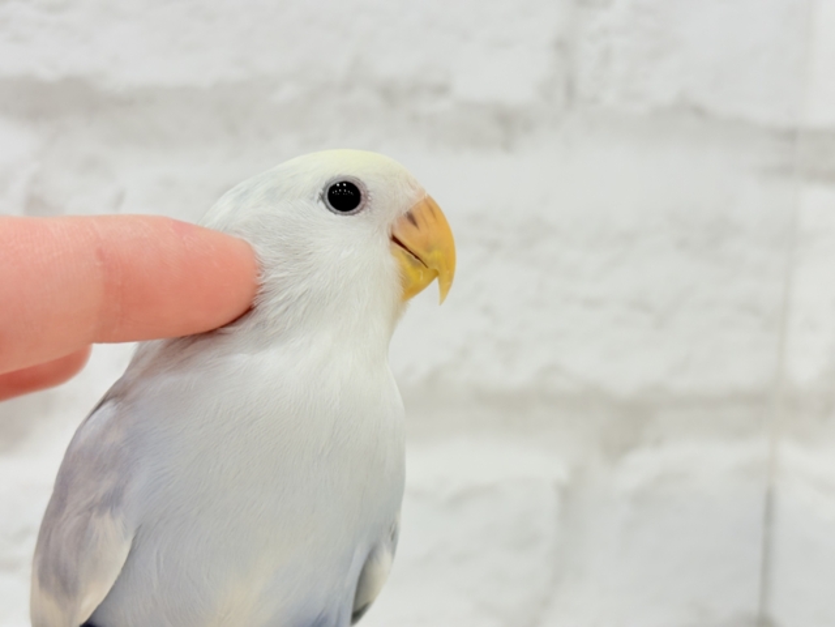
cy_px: 314
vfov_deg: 28.0
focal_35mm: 52
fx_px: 1254
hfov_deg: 36.8
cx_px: 418
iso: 80
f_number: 1.6
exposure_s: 1/100
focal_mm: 5.96
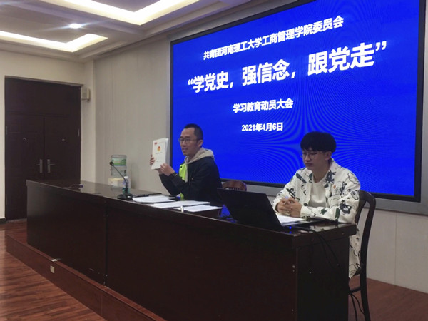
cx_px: 214
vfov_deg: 48.2
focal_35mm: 29
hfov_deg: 61.7
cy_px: 160
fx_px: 359
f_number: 2.2
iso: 32
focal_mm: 4.15
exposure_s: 1/33
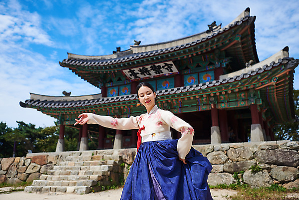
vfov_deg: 37.9
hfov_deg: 54.4
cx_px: 150
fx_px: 291
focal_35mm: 35
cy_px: 100
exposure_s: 1/2000
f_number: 2.8
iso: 100
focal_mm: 35
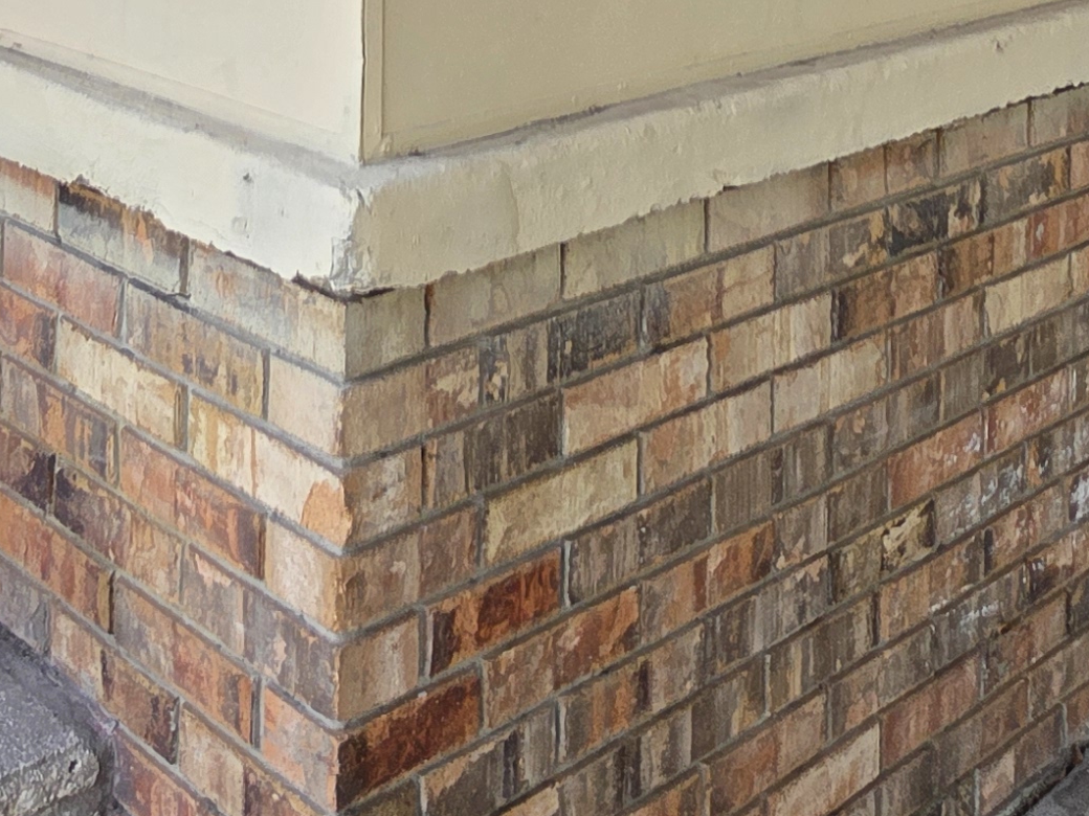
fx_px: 1573
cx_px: 245
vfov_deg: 24.1
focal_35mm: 50
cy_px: -340
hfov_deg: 37.1
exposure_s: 1/719
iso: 80
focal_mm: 2.2
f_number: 1.9
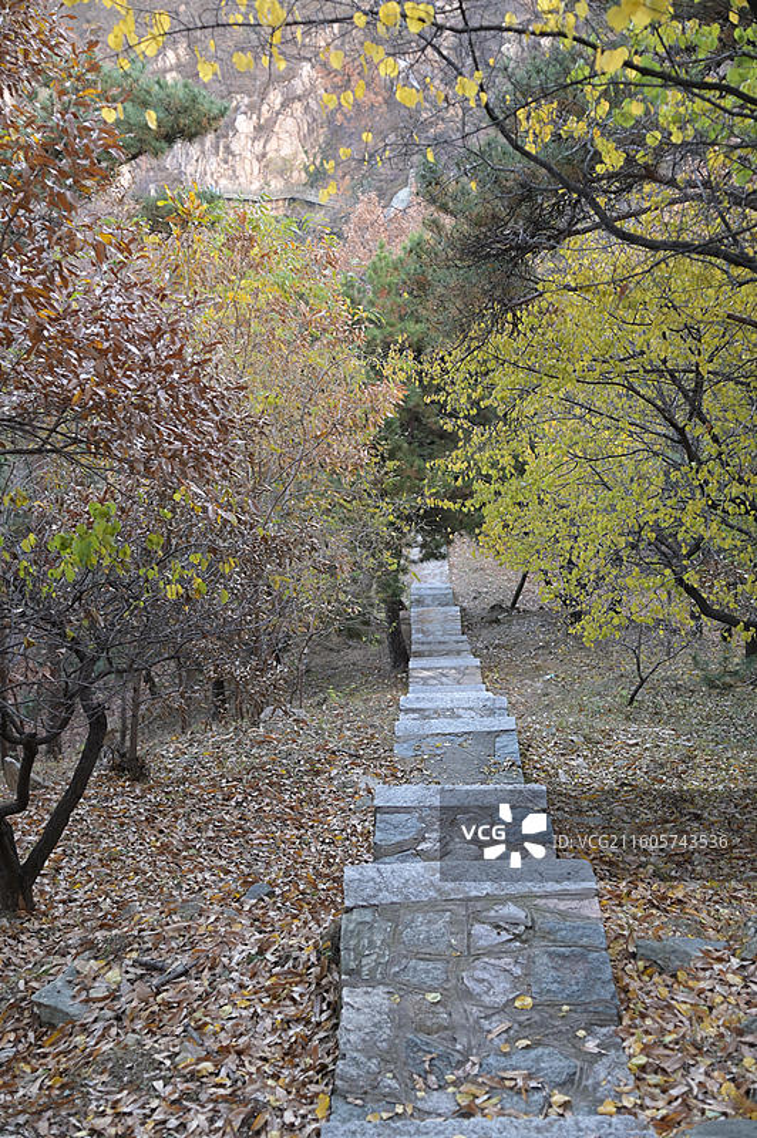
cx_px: 378
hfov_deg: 24.6
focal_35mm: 55
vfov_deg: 36.3
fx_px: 1738
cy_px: 569
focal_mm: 55
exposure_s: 1/60
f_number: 4
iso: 250
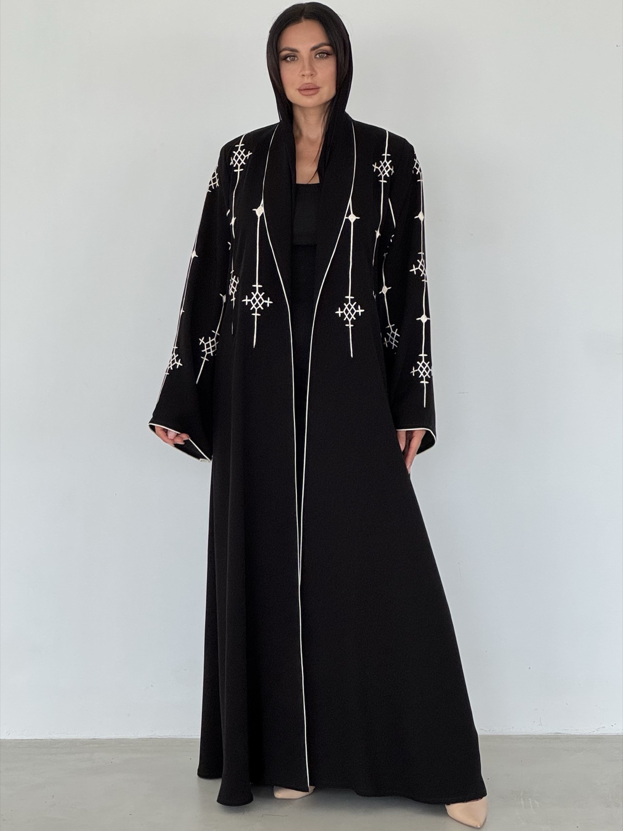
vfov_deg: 25.3
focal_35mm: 77
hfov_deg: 19.1
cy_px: 416
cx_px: 312
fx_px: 1848
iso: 160
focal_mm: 9
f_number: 2.8
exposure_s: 1/99
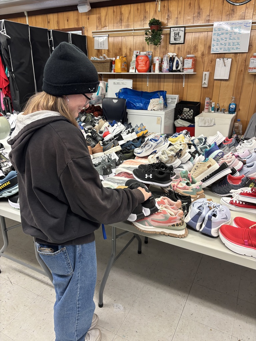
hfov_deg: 53.1
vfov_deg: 67.3
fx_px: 256
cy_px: 170
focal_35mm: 26
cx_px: 128
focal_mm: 5.96
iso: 100
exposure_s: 1/60
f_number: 1.6
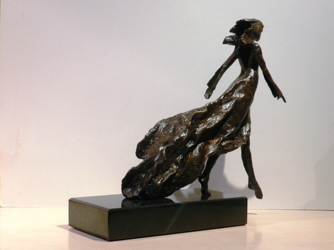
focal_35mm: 68
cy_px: 125
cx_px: 167
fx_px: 656
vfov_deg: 21.6
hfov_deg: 28.6
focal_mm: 12.1
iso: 400
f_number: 4.7
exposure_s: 1/13
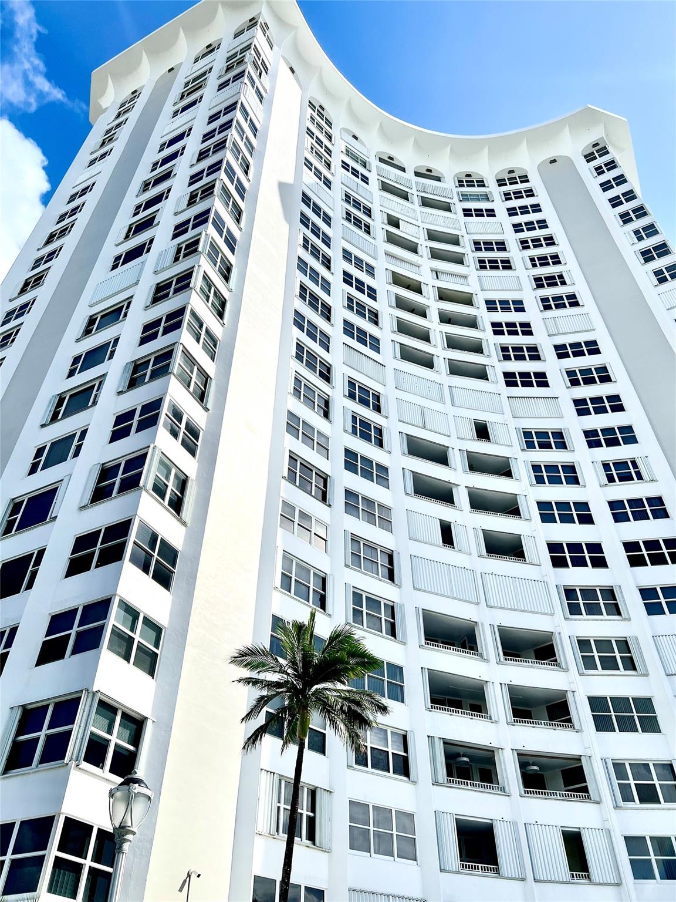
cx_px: 338
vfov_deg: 67.3
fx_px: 677
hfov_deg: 53.1
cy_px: 451
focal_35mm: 26
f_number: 1.5
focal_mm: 5.7
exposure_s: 1/9434
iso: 50
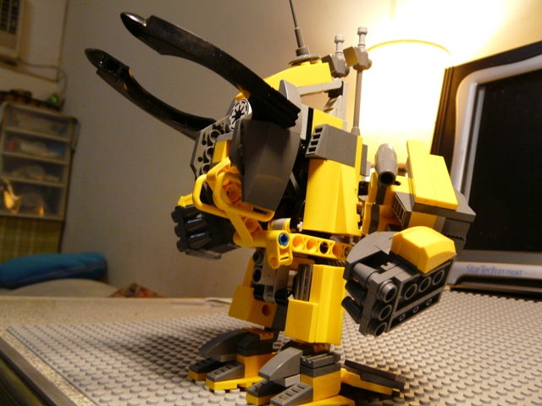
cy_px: 203
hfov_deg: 60.0
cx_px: 271
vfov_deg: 46.8
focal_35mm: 30
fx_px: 470
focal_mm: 4.9
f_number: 2.8
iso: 200
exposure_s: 1/25
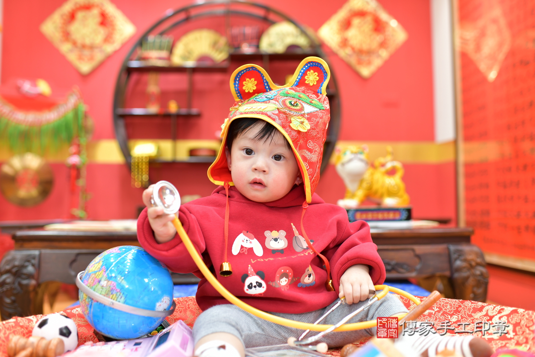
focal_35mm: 35
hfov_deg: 54.4
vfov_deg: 37.9
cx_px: 268
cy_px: 178
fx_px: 520
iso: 500
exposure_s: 1/200
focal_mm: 35
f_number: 2.8
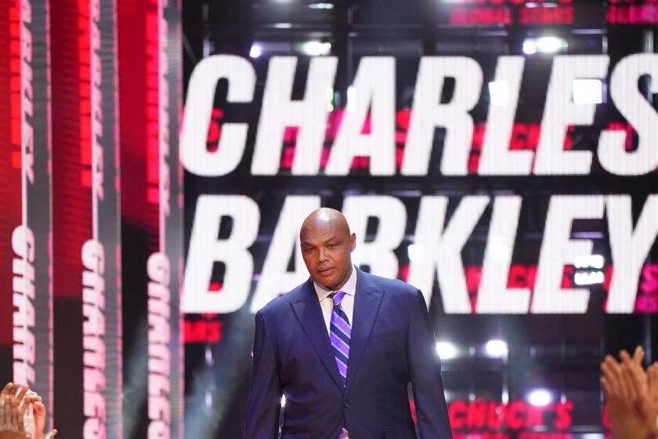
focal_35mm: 200
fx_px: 3655
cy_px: 220
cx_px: 329
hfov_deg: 10.3
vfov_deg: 6.9
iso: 4000
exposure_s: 1/1600
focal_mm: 200
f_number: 2.8
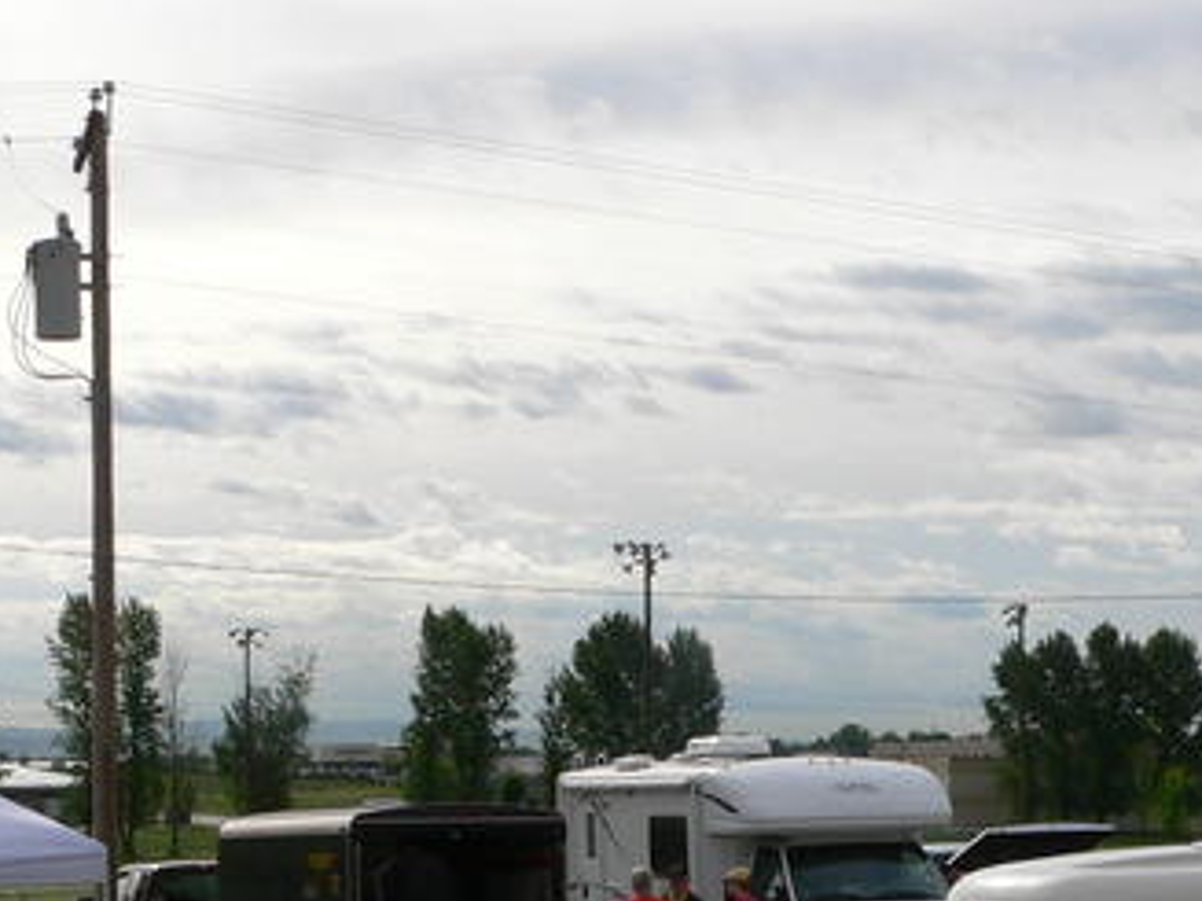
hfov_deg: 22.2
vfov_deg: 16.5
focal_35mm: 87
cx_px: 967
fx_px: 3020
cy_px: 965
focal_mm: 6
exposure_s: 1/500
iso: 80
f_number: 5.6
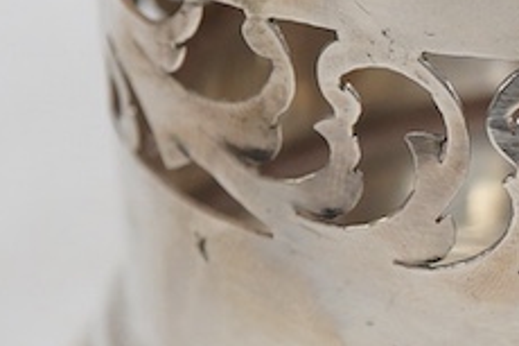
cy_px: 197
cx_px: 736
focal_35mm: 176
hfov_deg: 11.3
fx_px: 2535
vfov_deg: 7.8
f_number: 10
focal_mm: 30
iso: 1250
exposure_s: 1/125
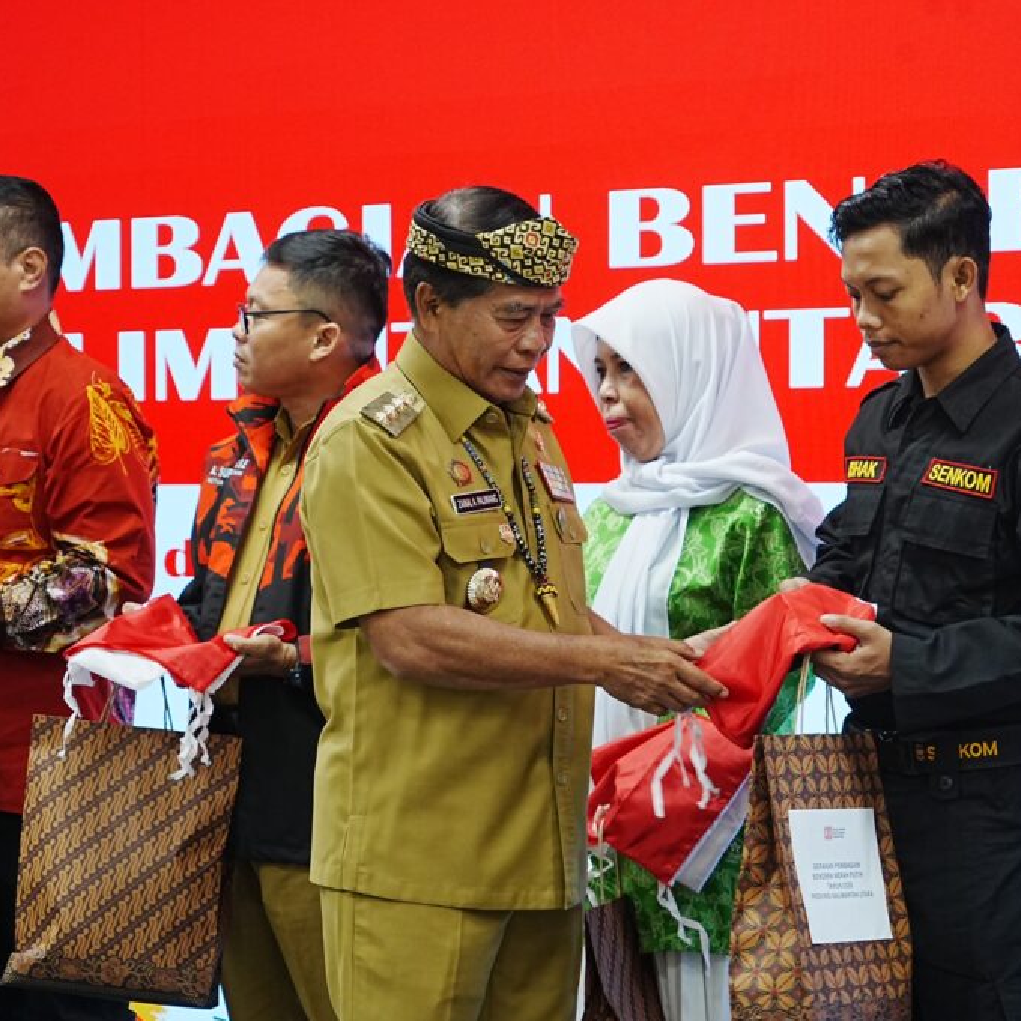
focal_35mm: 141
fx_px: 4705
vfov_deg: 12.4
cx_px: 764
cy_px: 510
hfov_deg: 12.3
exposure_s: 1/125
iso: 2500
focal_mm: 110
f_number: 6.3
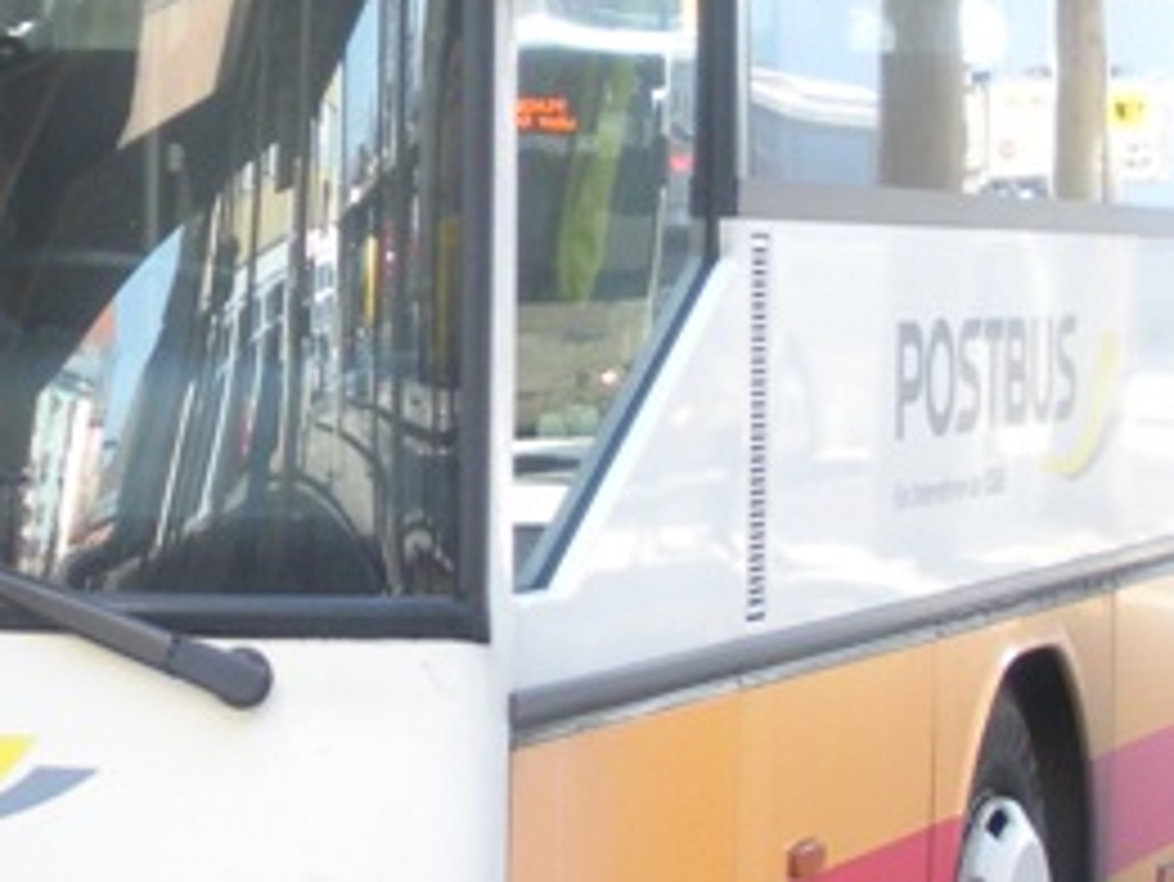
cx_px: 310
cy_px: 184
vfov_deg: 10.5
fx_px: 4784
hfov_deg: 13.9
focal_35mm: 141
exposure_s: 1/51.2
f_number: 3.5
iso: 119
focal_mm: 6.3
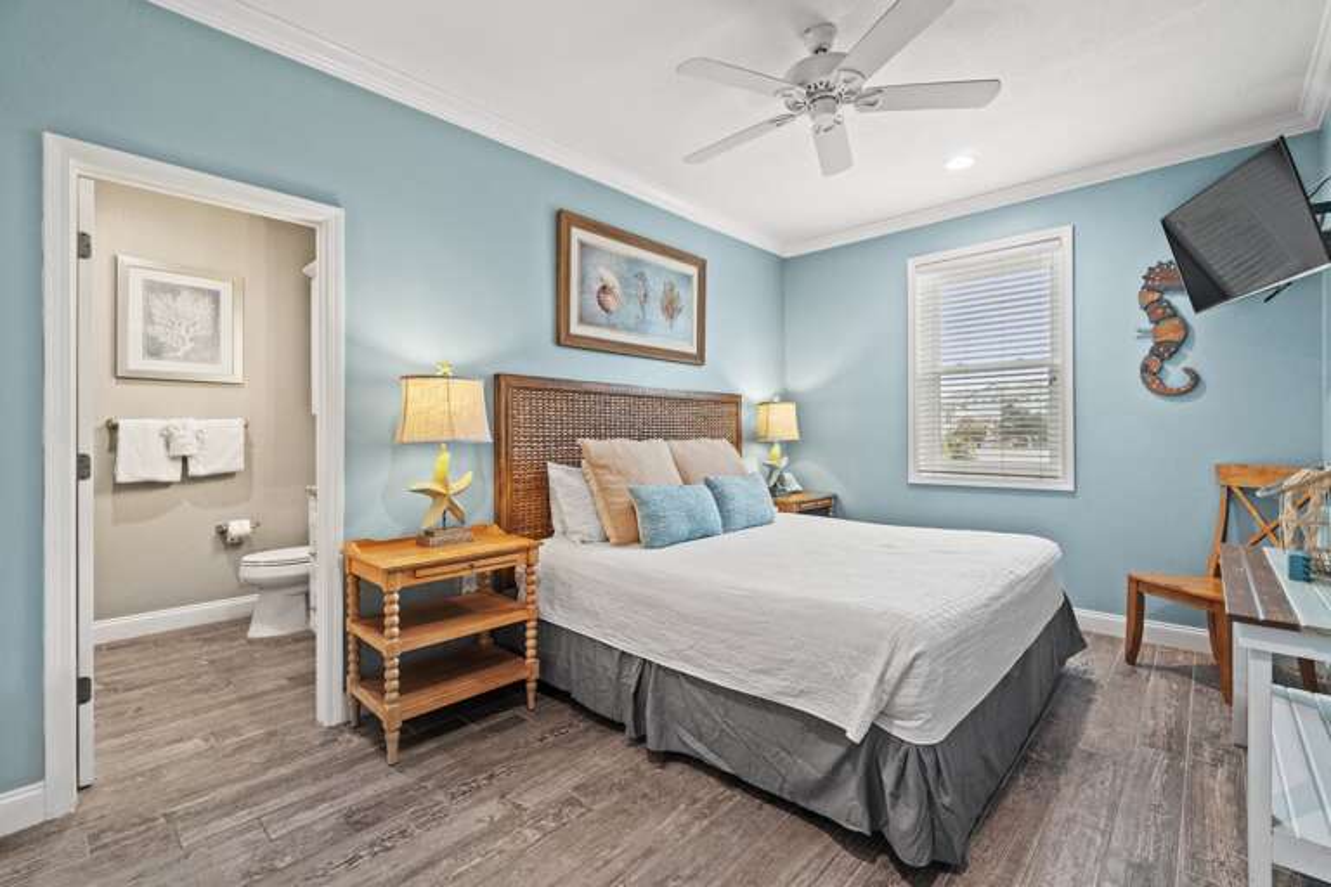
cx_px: 666
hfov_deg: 100.4
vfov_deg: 77.3
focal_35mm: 15
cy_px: 444
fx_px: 555
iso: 400
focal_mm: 10
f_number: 9
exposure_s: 1/2.5
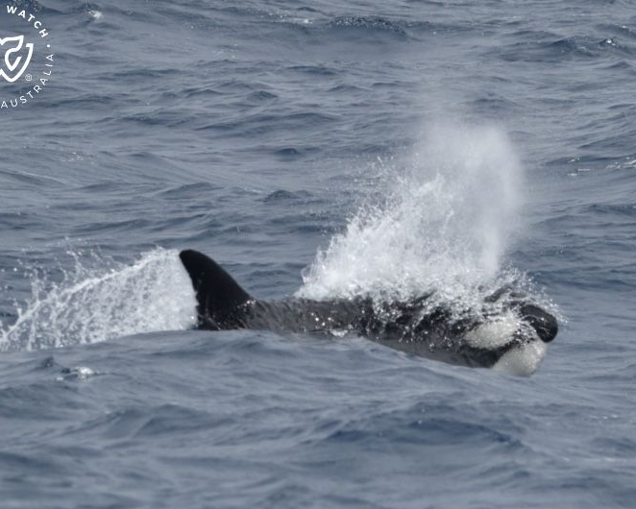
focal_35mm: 340
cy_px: 255
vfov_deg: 4.6
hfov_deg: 5.7
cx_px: 329
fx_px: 6402
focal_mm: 300
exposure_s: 1/8000
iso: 640
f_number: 5.6
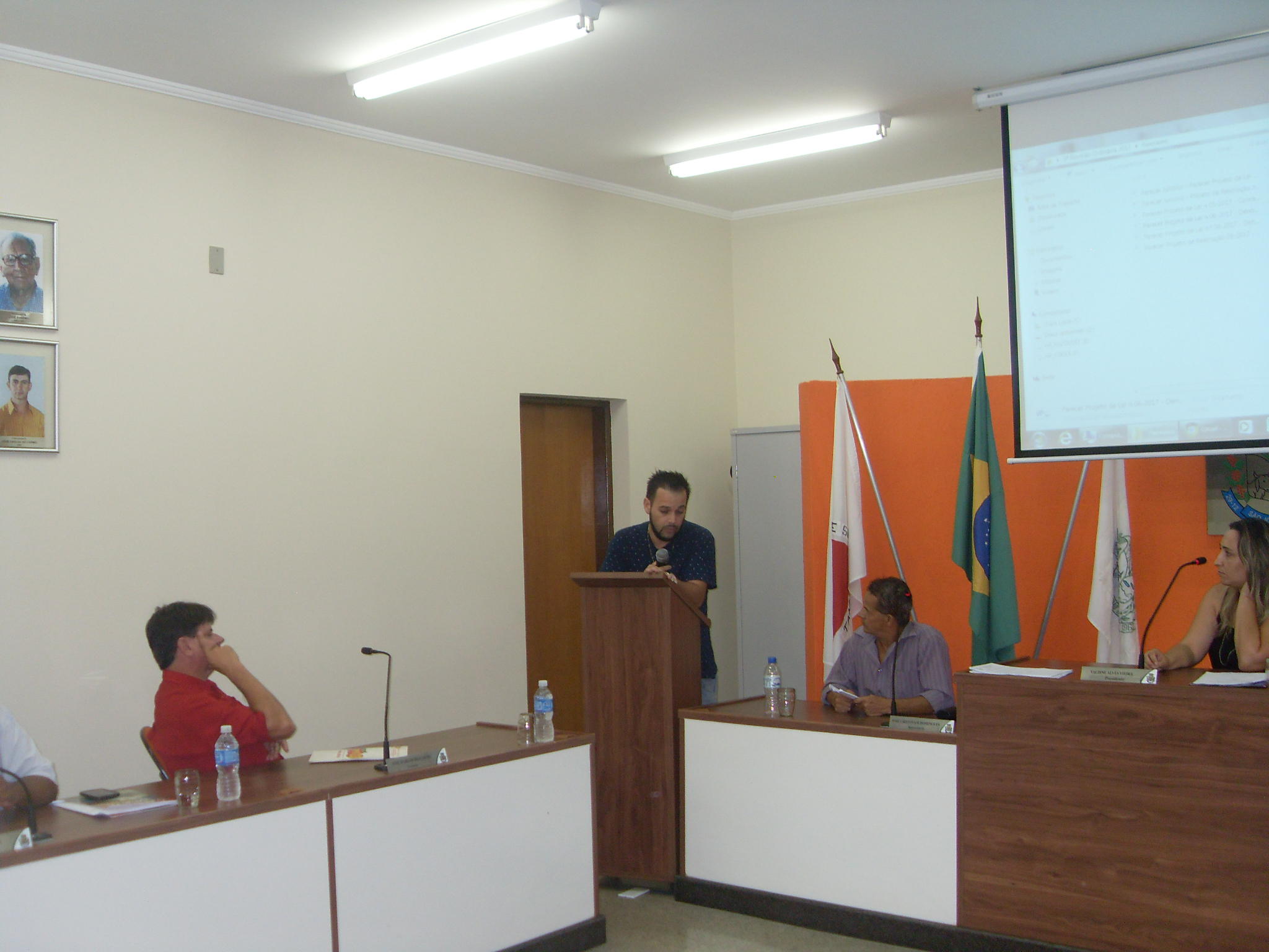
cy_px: 476
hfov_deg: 50.1
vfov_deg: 38.7
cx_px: 634
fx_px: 1356
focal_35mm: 37
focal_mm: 6.3
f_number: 2.8
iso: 120
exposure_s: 1/45
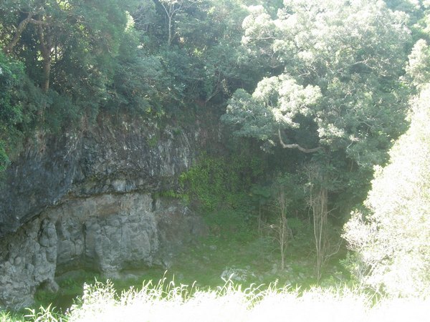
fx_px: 509
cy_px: 161
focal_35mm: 41
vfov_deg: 35.1
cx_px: 215
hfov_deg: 45.8
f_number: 2.9
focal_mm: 8.5
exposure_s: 1/55.3
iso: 79
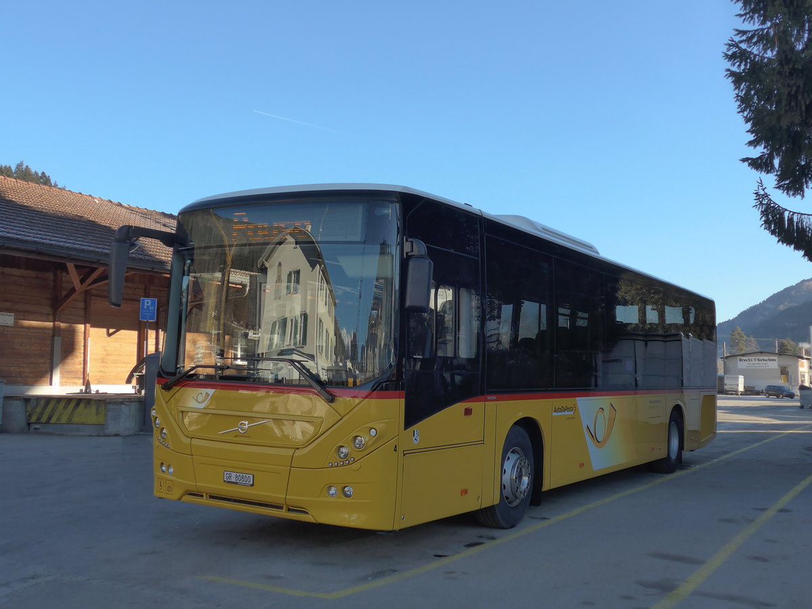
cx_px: 406
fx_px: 915
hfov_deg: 47.9
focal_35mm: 39
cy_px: 304
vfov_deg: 36.8
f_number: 2.8
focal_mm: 8
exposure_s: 1/800
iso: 160
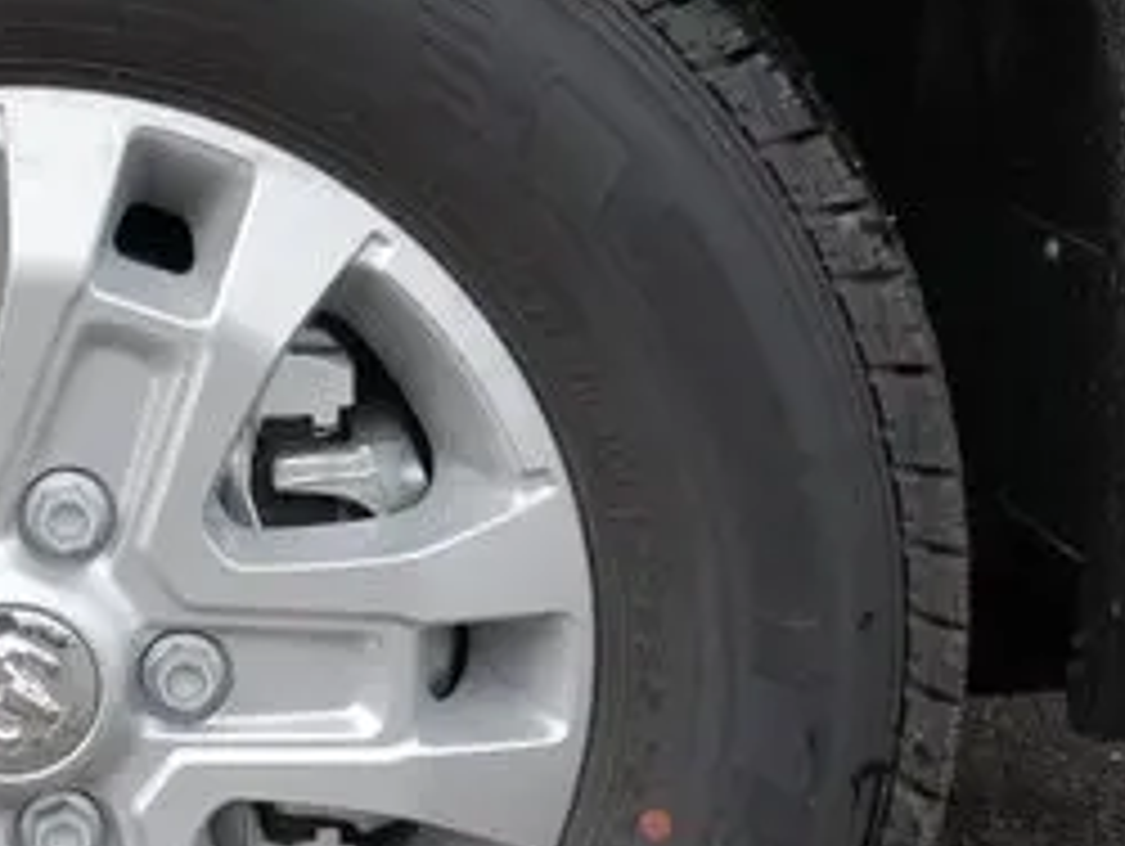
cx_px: -14
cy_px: 524
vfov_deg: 11.6
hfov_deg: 15.1
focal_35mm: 128
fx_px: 4164
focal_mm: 25
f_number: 10
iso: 200
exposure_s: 1/60
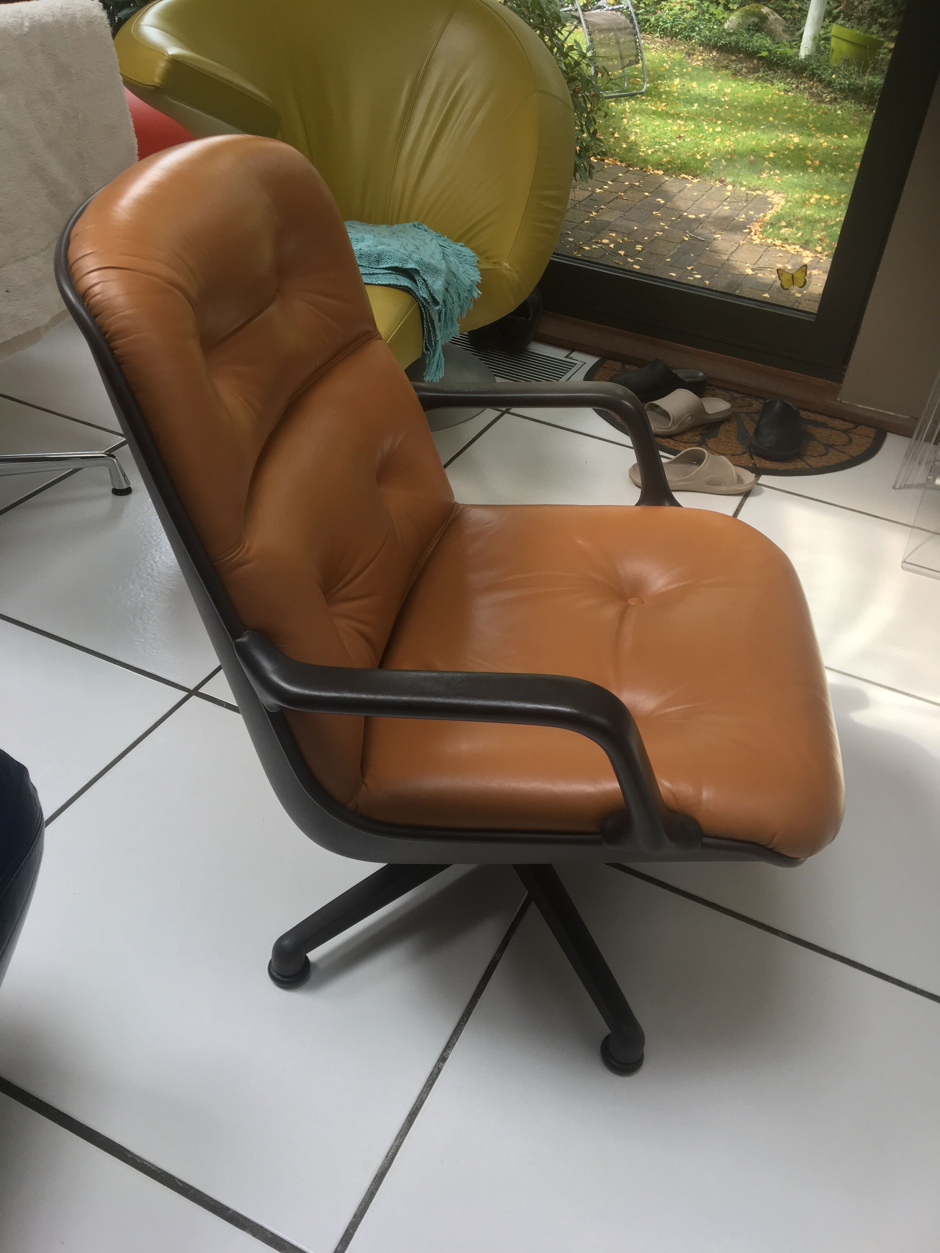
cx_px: 470
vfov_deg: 61.7
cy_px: 626
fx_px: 1050
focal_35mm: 29
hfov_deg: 48.2
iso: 32
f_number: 2.2
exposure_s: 1/100
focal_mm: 4.15
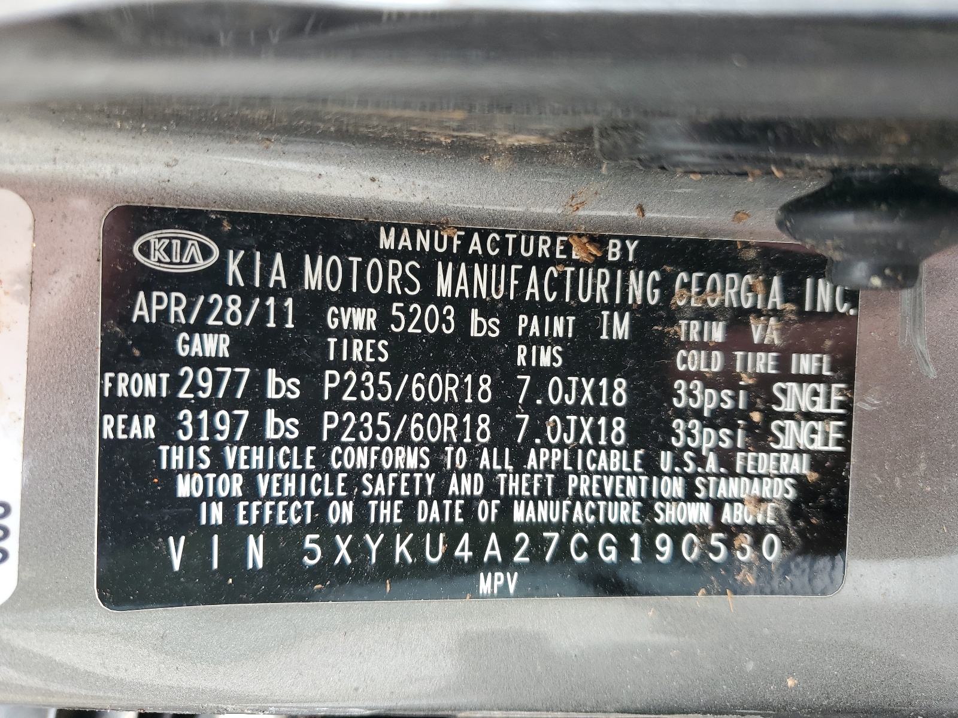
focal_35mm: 26
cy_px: 359
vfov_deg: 53.1
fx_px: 720
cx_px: 479
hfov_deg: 67.3
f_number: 1.5
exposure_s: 1/238
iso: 50
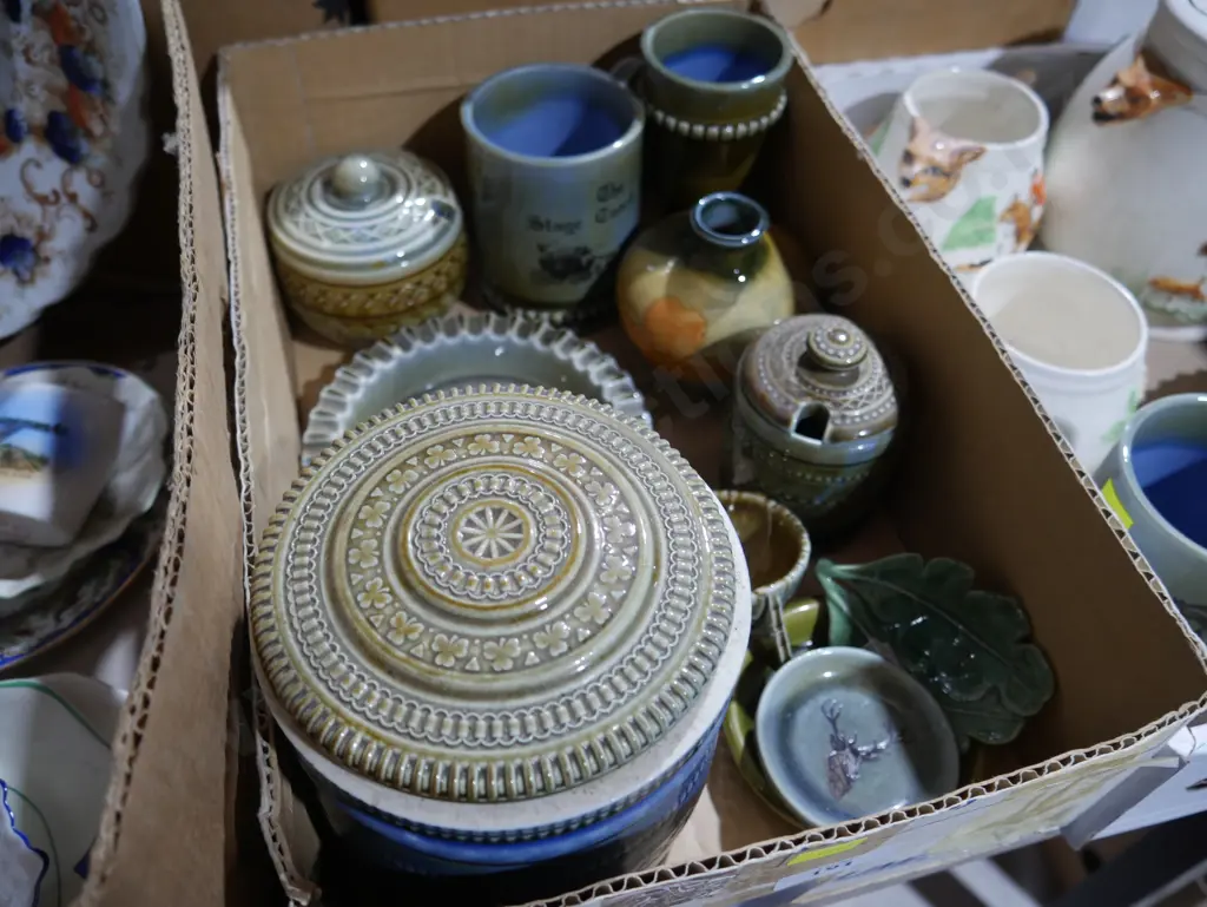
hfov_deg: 63.4
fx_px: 977
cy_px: 454
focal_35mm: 28
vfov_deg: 49.8
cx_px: 604
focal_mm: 14
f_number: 3.5
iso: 400
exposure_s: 1/60
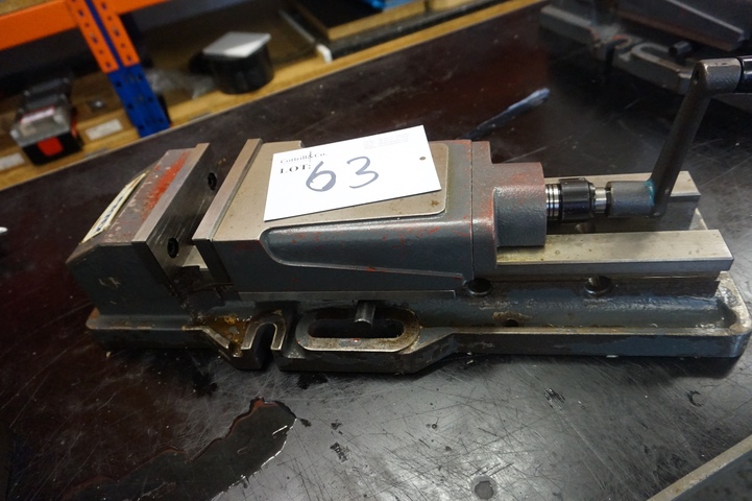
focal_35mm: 24
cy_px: 250
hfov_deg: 73.8
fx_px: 501
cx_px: 376
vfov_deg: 53.1
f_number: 3.5
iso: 3200
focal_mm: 16
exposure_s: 1/125
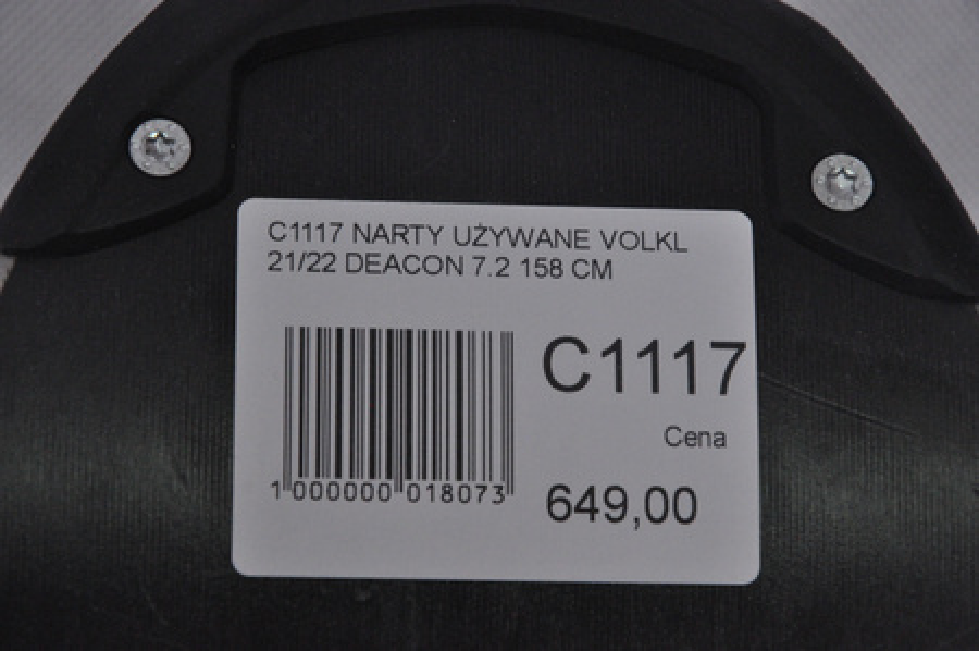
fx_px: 4278
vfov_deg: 8.7
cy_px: 326
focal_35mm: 158
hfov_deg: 13.1
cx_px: 490
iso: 3200
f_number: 9.5
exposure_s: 1/125
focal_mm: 105
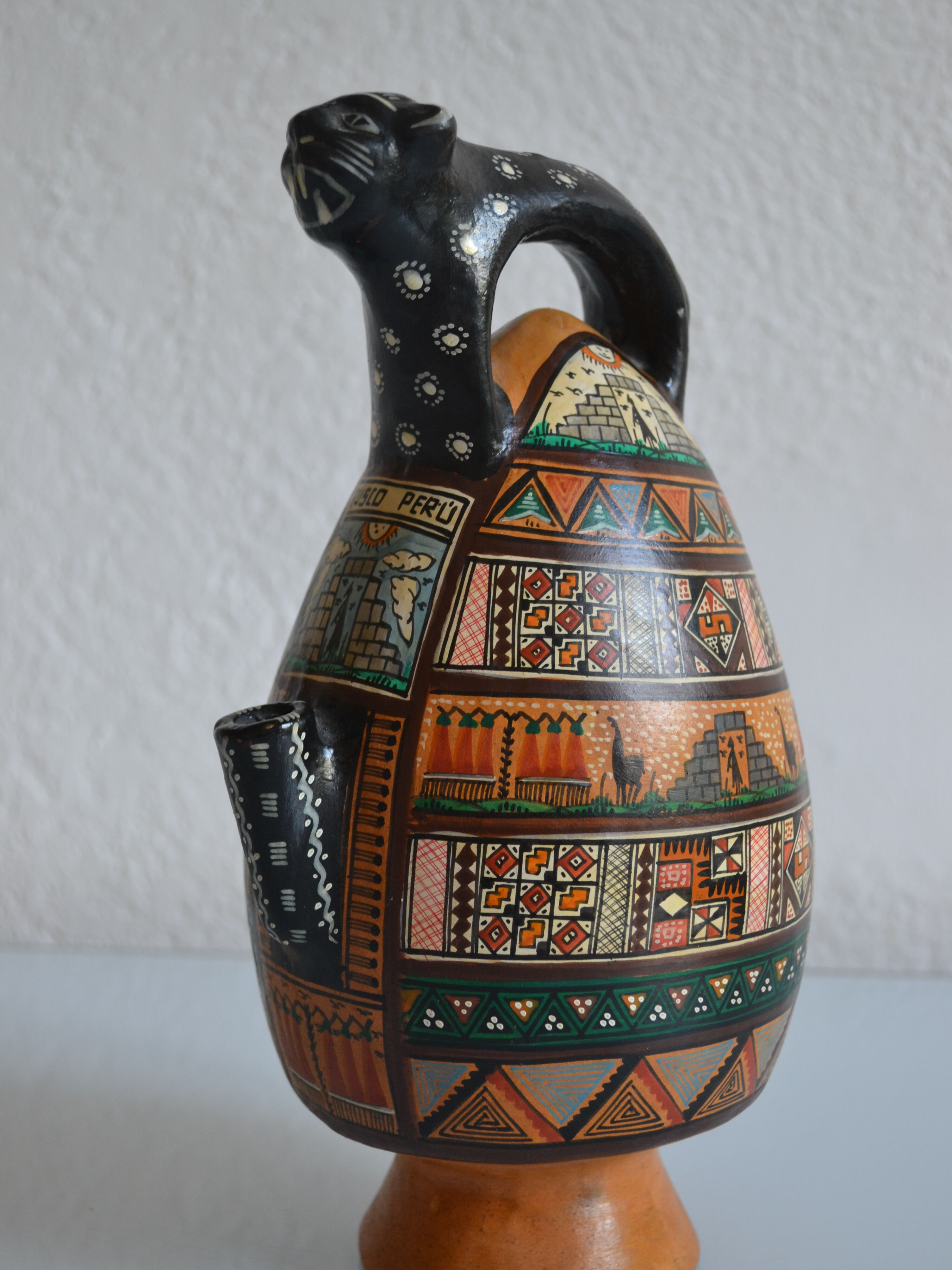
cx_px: 484
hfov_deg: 27.5
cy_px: 647
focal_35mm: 53
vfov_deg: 36.2
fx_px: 1944
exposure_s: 1/20
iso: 400
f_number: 4.8
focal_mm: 32
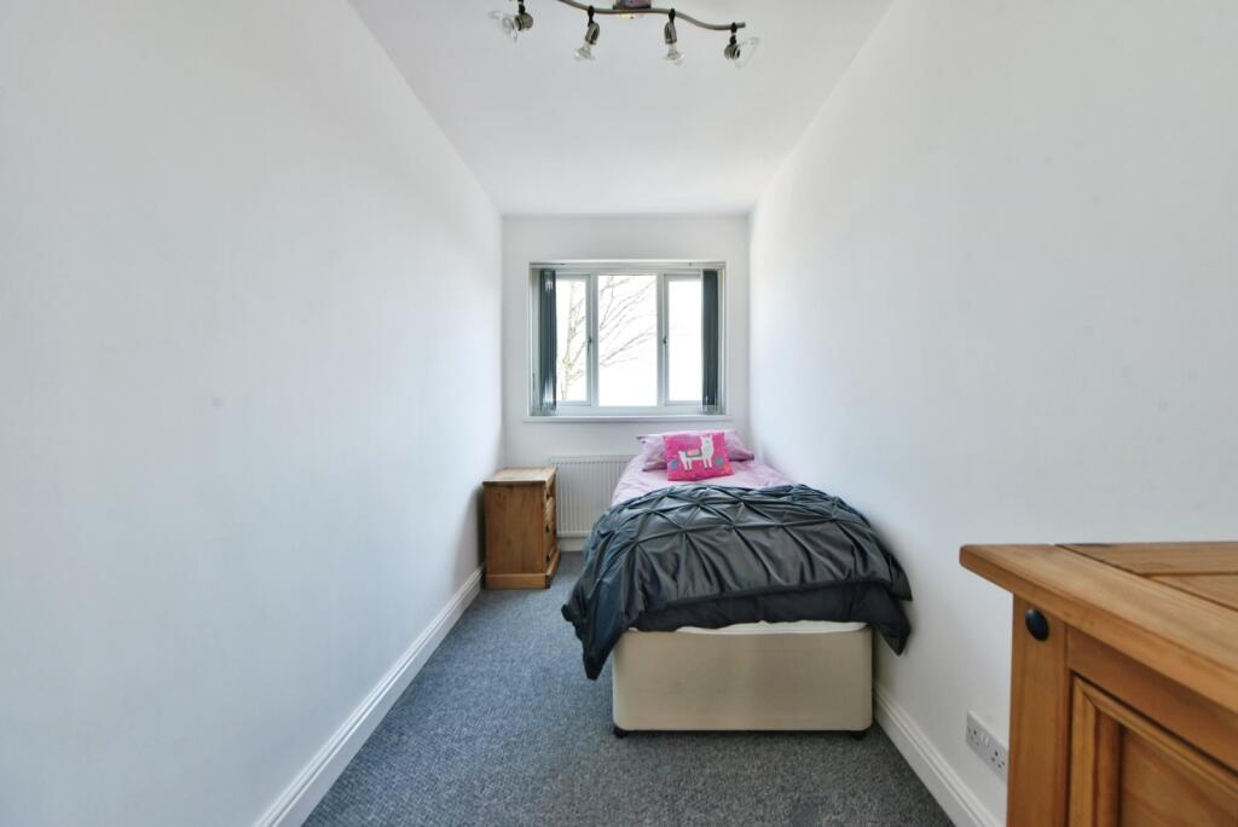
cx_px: 619
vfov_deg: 81.3
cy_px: 414
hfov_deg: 104.2
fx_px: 482
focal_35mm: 14
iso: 800
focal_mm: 14
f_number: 8
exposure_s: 1/100
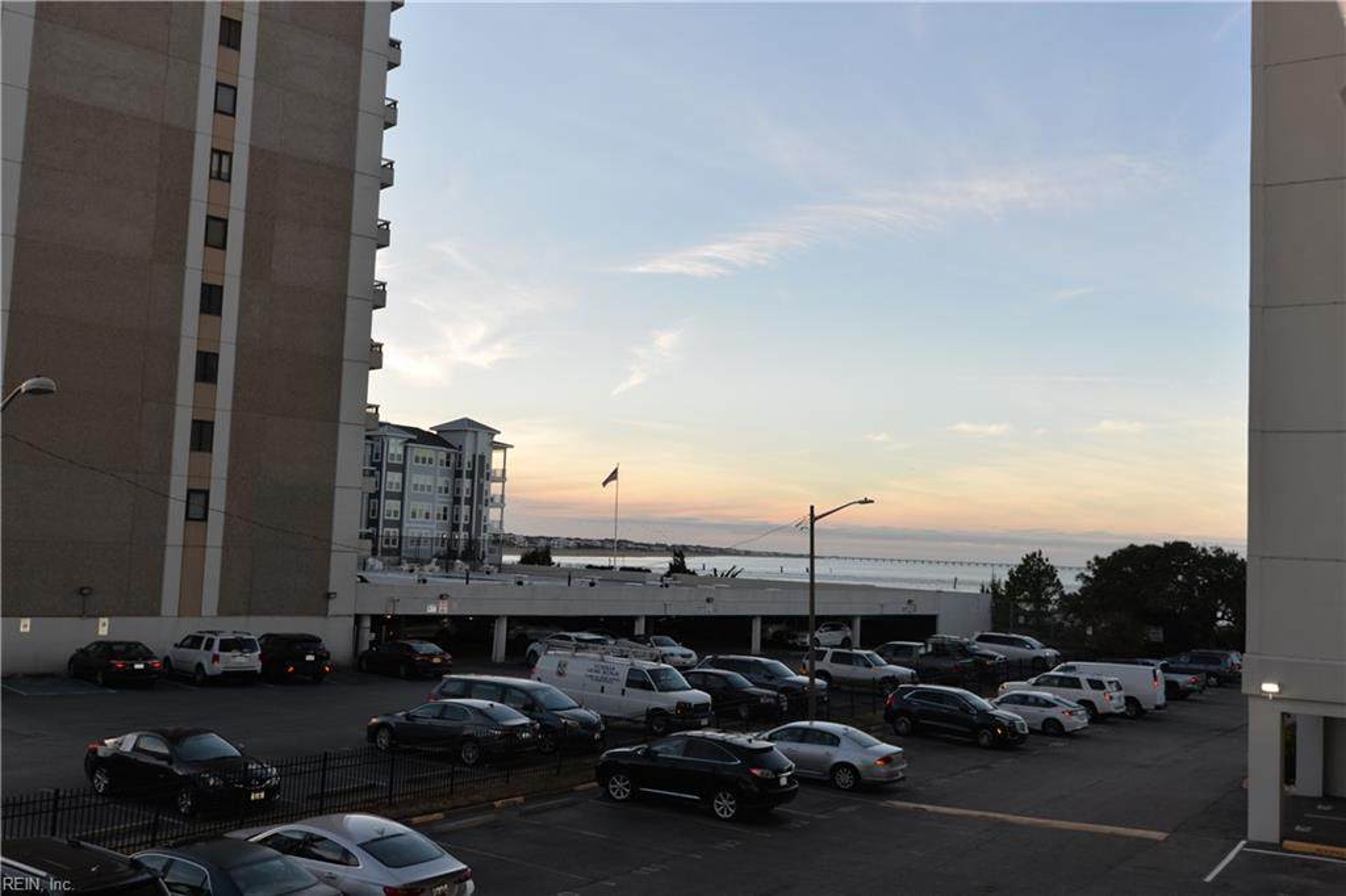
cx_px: 673
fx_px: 1308
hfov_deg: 54.4
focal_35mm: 35
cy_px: 448
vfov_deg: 37.8
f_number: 5.6
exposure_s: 1/125
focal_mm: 35
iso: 110
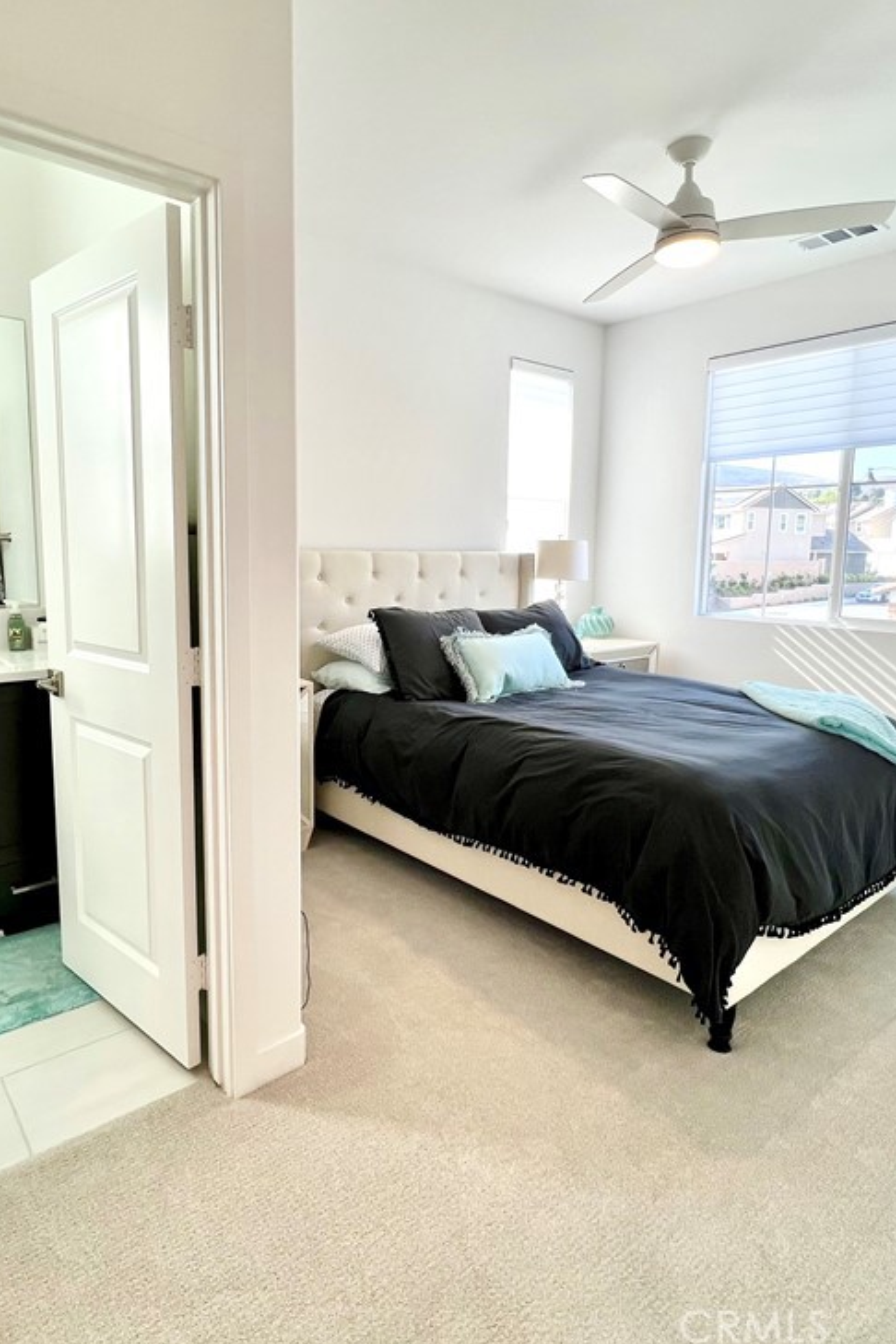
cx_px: 376
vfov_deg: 86.9
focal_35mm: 19
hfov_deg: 64.2
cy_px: 645
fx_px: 709
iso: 50
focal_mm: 1.57
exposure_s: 1/120
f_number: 1.8
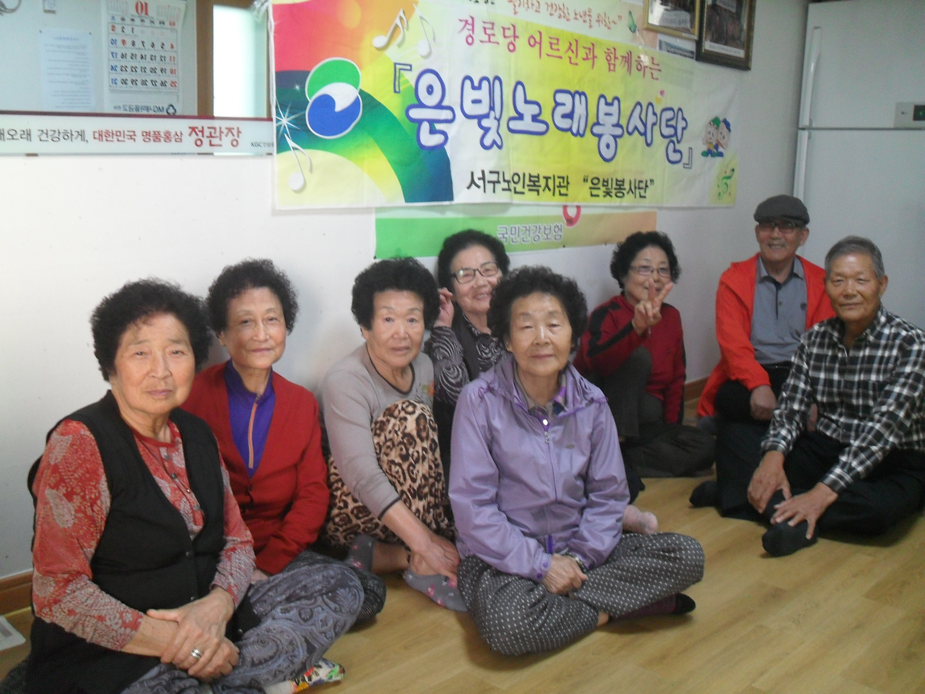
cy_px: 347
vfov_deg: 40.7
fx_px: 935
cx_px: 462
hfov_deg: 52.6
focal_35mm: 35
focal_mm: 6.2
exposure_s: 1/30
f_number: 2.8
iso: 200
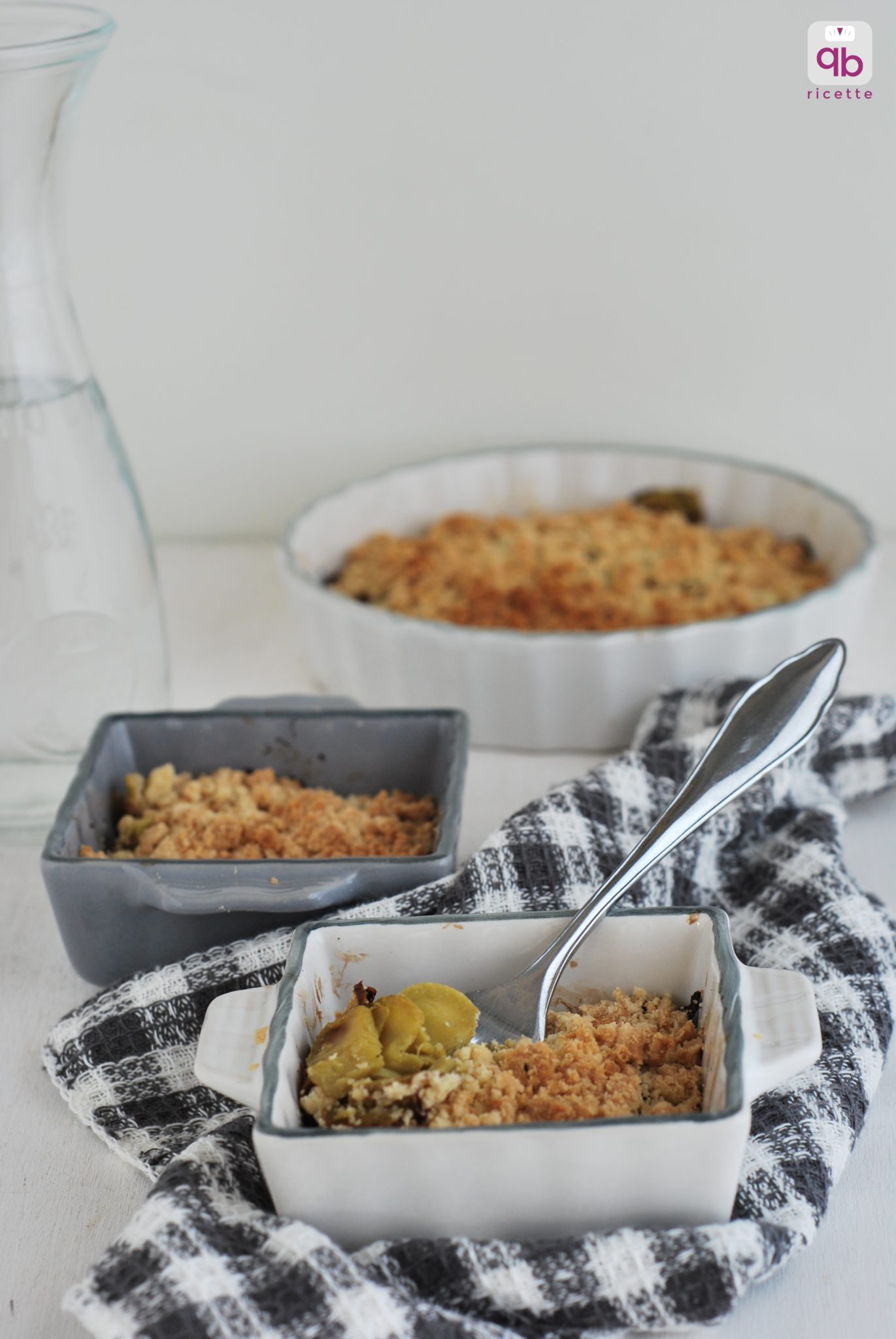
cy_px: 670
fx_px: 2792
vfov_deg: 27.0
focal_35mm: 75
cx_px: 448
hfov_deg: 18.2
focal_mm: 50
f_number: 5
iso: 200
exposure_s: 1/25
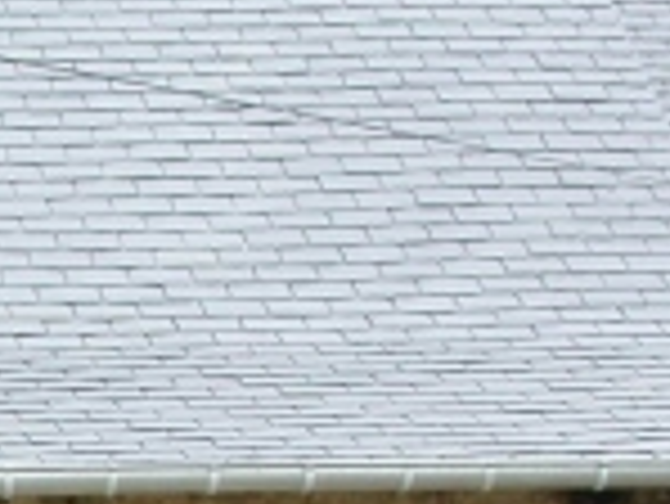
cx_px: -603
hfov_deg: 10.5
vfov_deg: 8.3
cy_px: 846
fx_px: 3371
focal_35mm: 174
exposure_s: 1/111
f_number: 4.2
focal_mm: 7.85
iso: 100
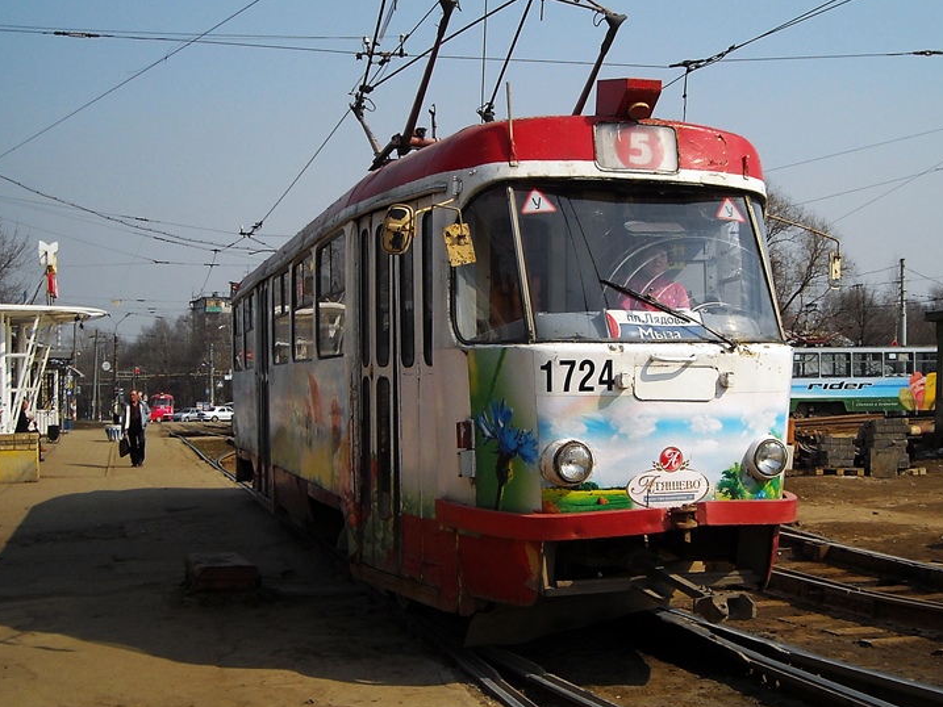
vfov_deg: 29.1
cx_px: 539
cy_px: 311
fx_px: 1362
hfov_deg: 38.1
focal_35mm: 50
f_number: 5.6
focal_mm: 5.7
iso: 64
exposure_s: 1/438
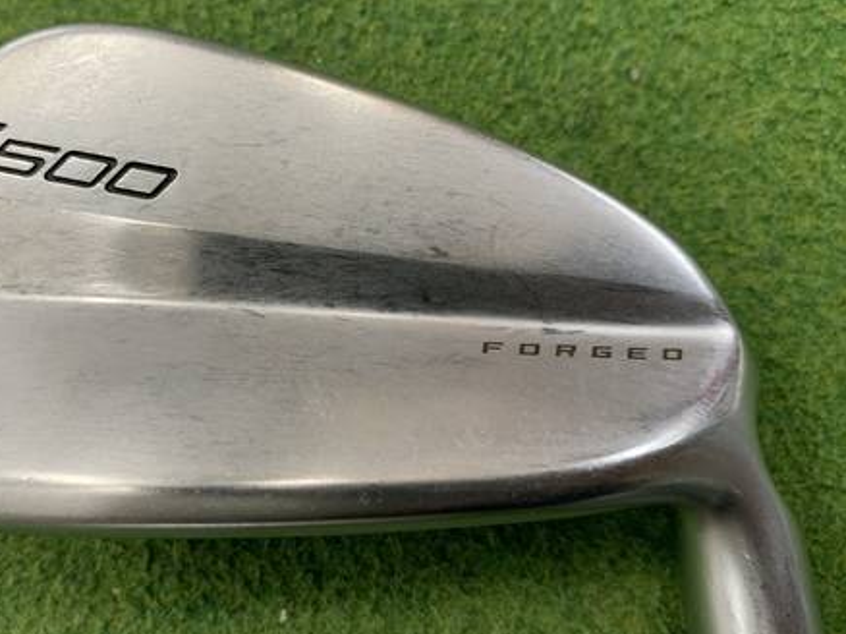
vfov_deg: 37.7
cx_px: 296
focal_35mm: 38
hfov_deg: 48.3
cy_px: 307
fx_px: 928
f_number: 1.8
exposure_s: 1/60
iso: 100
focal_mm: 4.25
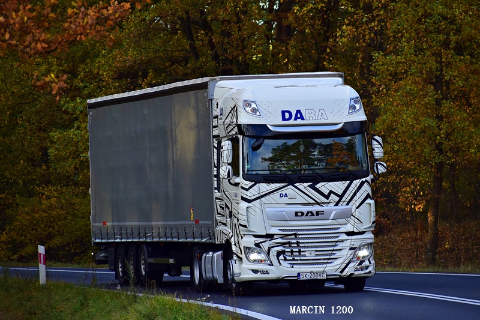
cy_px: 160
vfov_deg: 5.1
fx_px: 3599
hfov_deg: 7.6
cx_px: 240
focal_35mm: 270
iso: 800
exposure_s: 1/640
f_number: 6.3
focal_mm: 180
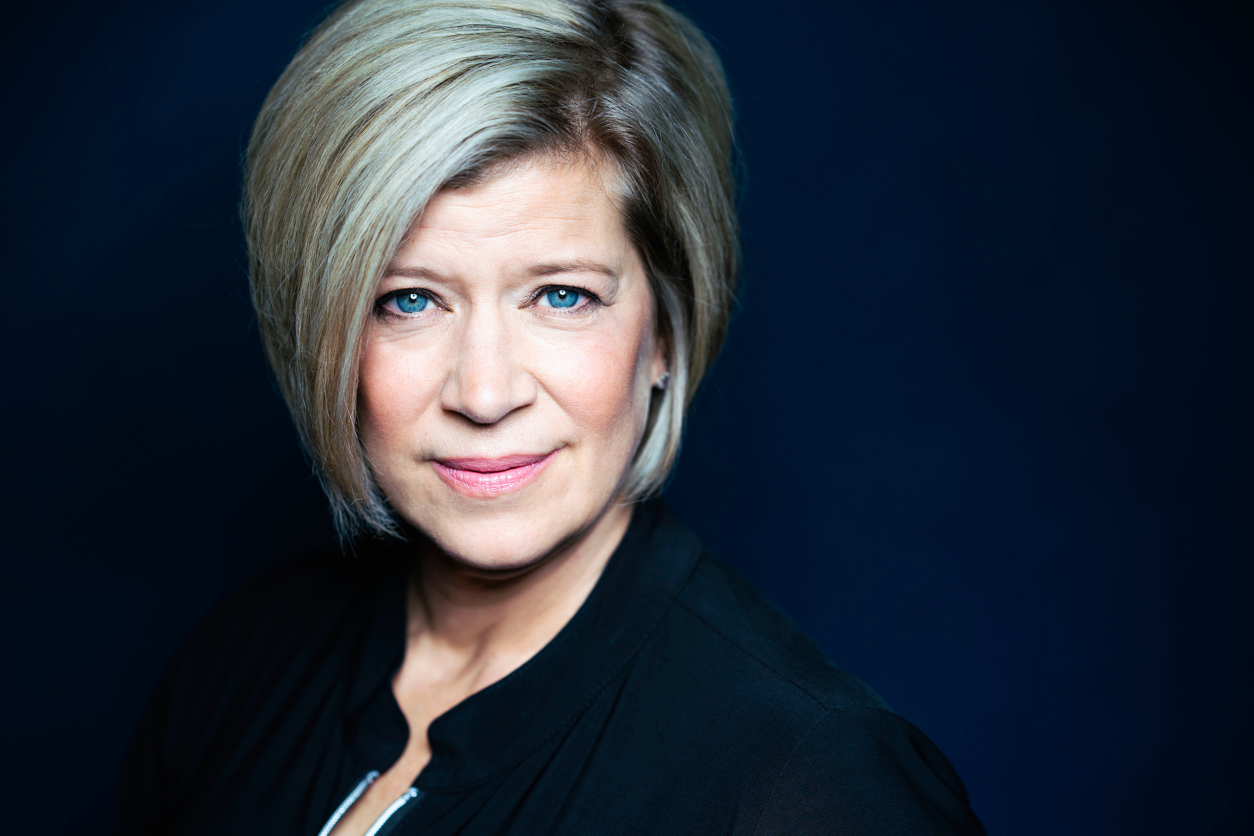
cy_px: 418
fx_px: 2961
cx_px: 627
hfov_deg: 23.9
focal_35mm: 85
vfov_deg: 16.1
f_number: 2.5
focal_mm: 85
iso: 200
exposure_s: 1/160
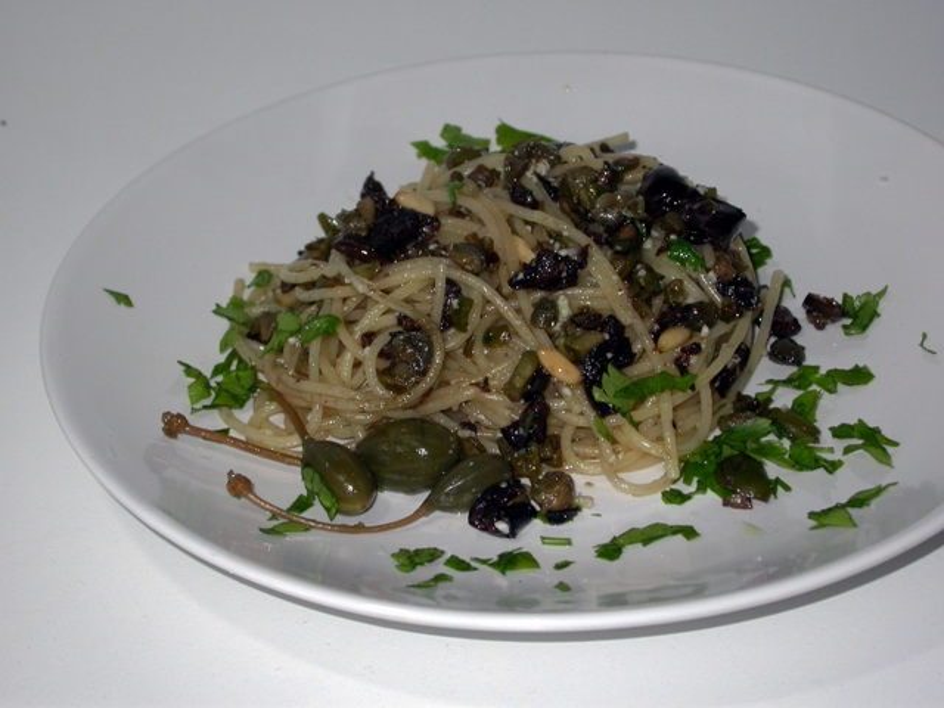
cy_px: 354
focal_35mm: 95
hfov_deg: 20.7
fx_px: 2591
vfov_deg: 15.6
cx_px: 472
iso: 100
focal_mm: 19.8
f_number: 3.8
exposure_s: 1/60.3
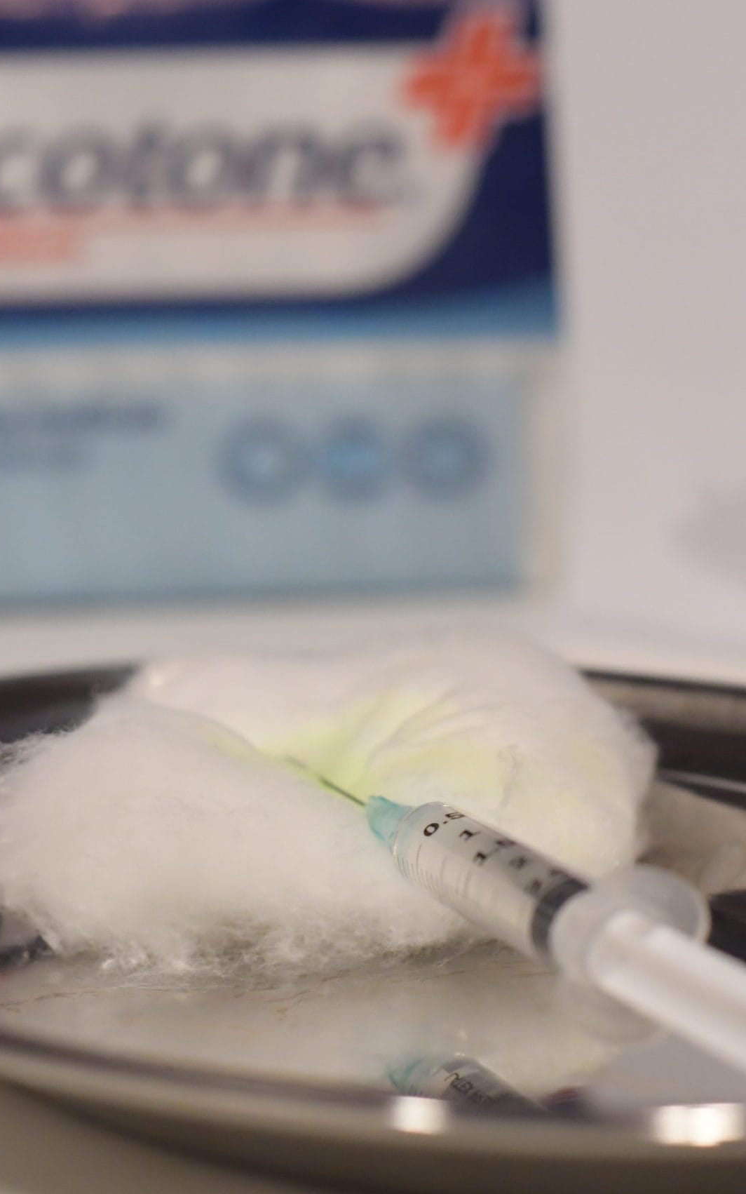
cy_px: 598
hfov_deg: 11.4
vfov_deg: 18.1
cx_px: 477
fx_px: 3740
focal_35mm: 115
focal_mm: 50
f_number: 4
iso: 3200
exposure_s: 1/125
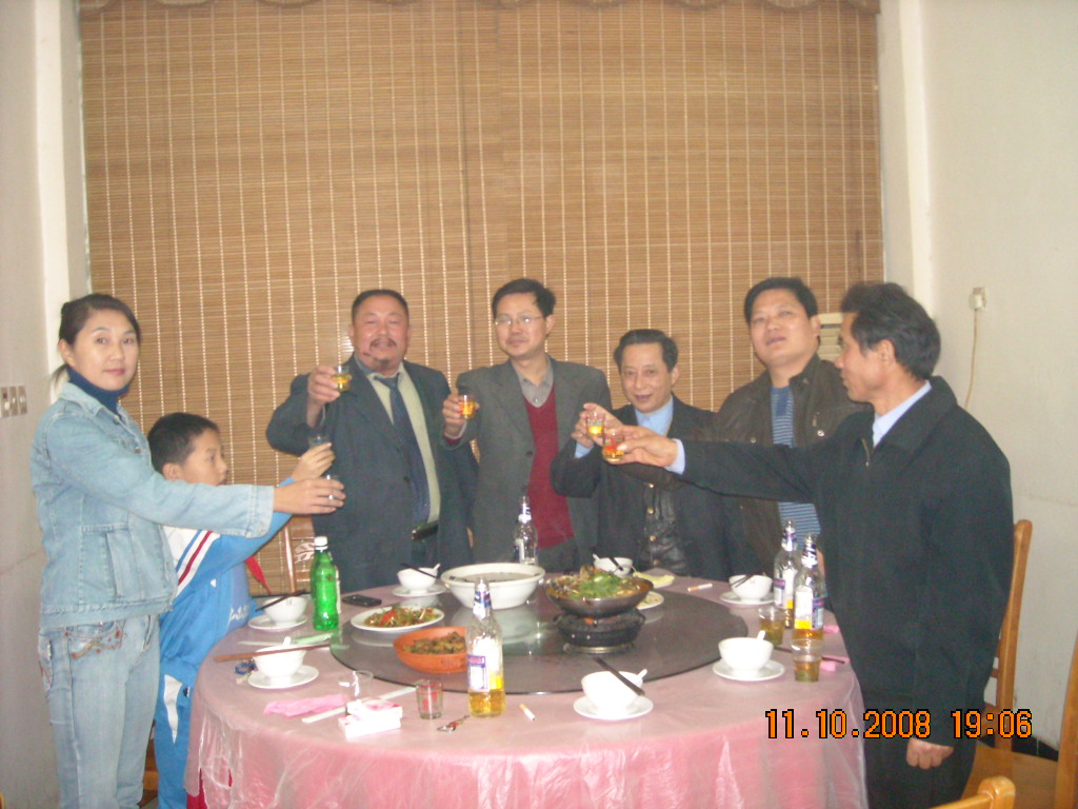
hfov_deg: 52.6
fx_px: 1090
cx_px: 539
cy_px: 404
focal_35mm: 35
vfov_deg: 40.7
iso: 518
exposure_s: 1/60
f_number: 2.8
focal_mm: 5.7
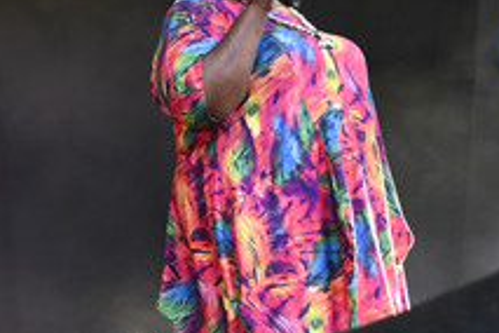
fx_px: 2495
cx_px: 76
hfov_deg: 11.4
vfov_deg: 7.6
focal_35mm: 180
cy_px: 176
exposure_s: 1/200
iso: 800
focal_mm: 85
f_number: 7.1
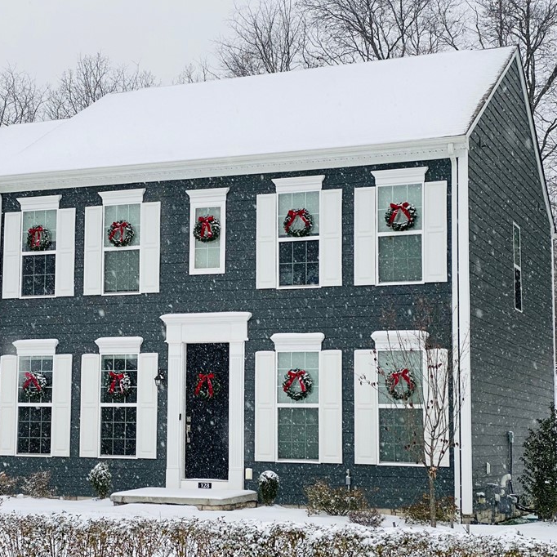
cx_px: 175
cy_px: 301
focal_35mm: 69
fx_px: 1256
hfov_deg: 24.8
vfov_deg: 25.0
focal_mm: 6
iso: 32
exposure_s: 1/122
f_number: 2
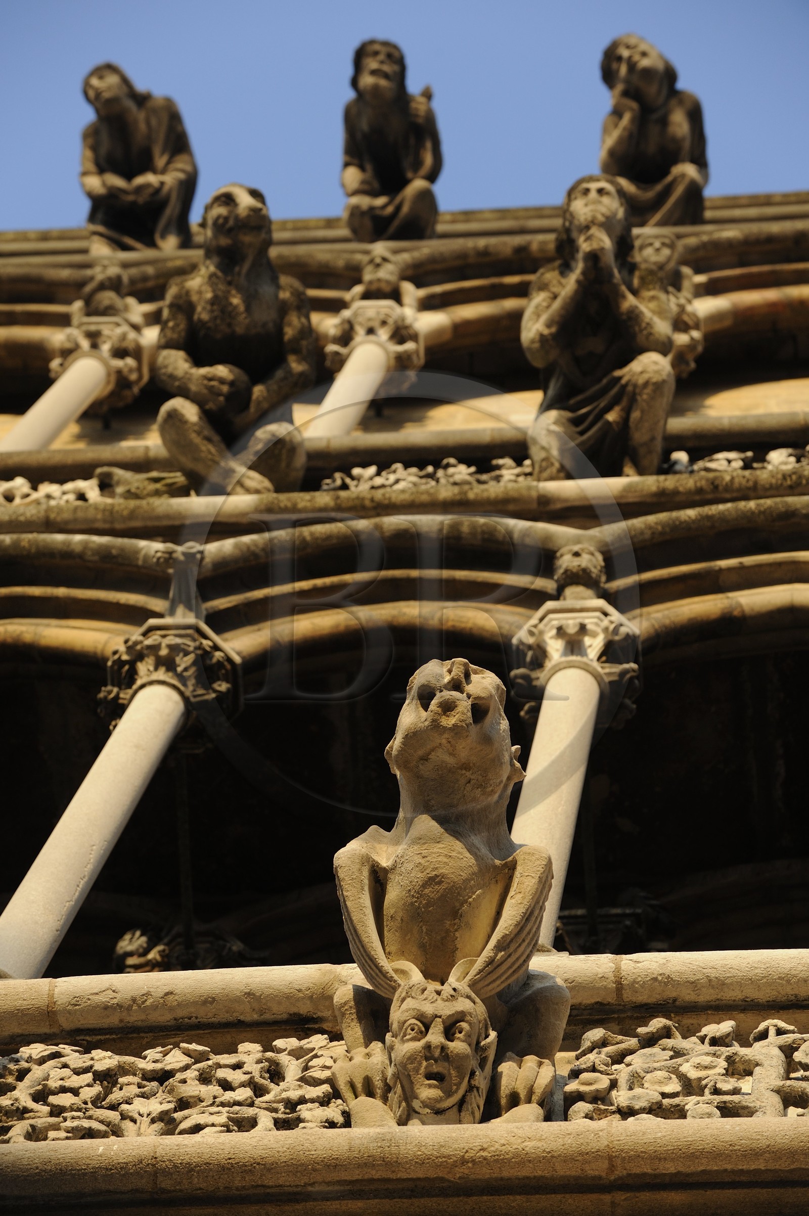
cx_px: 404
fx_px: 5063
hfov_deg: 9.1
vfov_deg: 13.7
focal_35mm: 150
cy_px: 608
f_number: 5.6
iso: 400
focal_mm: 150
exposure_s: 1/320
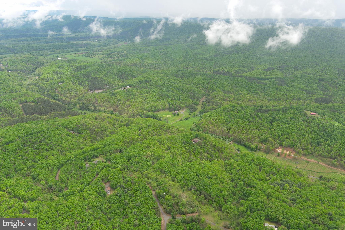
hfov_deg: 63.7
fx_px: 278
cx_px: 172
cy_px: 115
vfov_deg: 45.0
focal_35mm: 29
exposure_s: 1/501
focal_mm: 10.57
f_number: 2.8
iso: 100
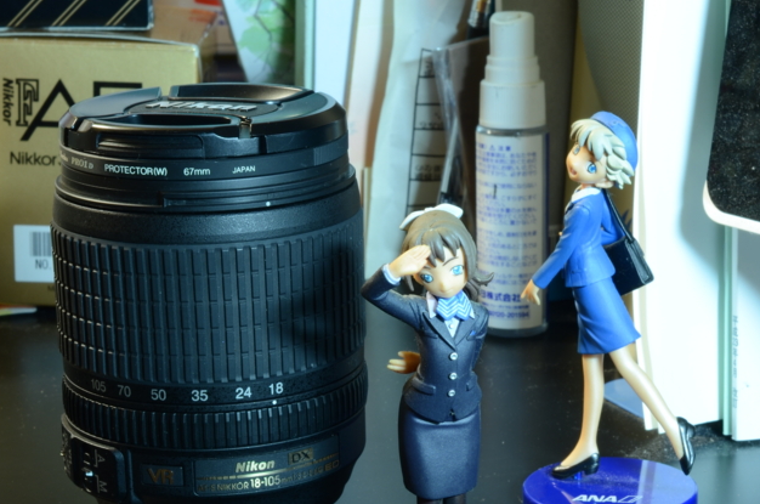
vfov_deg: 15.8
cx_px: 453
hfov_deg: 23.7
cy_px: 312
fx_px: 1808
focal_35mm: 86
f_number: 16
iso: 100
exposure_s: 8
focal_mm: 35
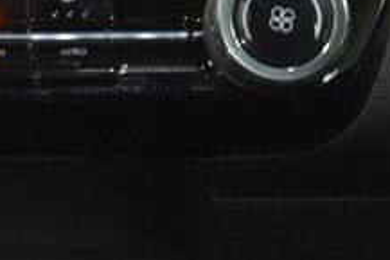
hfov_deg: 6.6
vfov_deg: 4.4
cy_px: 53
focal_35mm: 310
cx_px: -131
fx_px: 3360
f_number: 4.5
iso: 2000
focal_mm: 70
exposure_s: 1/40
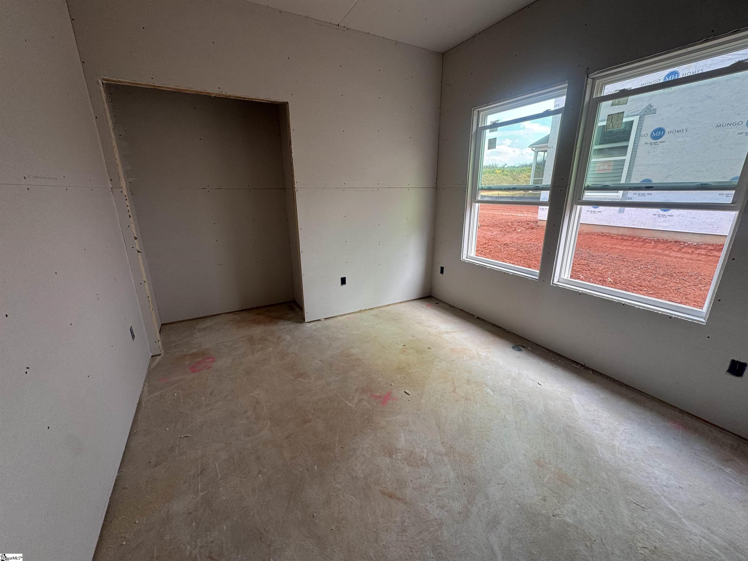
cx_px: 374
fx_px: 303
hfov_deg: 102.1
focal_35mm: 14
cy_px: 280
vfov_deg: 85.7
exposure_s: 1/99
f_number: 2.2
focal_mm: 2.22
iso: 50
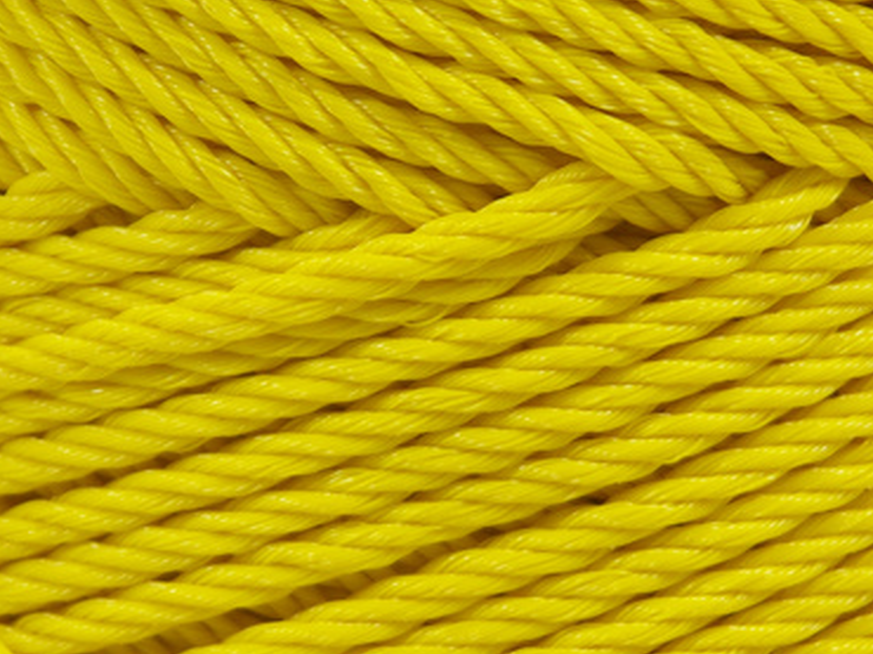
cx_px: 474
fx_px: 8645
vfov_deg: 4.3
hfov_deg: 5.8
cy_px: 548
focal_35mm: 343
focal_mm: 50.2
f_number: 3.5
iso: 100
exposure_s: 1/100
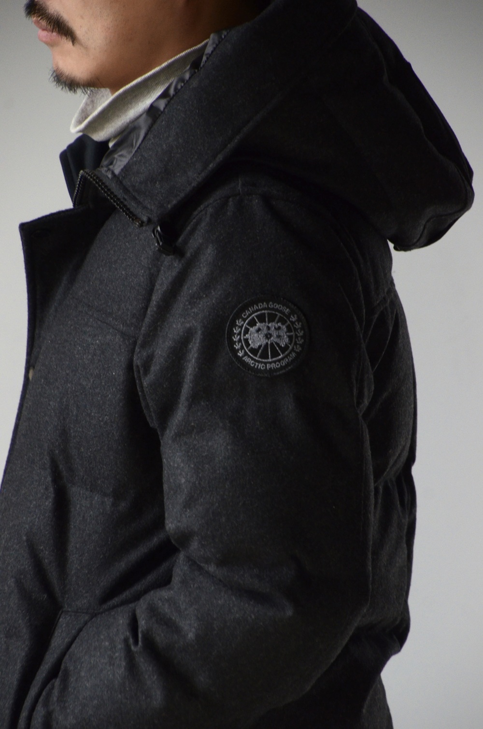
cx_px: 242
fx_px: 5607
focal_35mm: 278
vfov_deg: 7.4
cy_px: 364
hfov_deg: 4.9
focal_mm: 185
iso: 1250
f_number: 6.3
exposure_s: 1/50
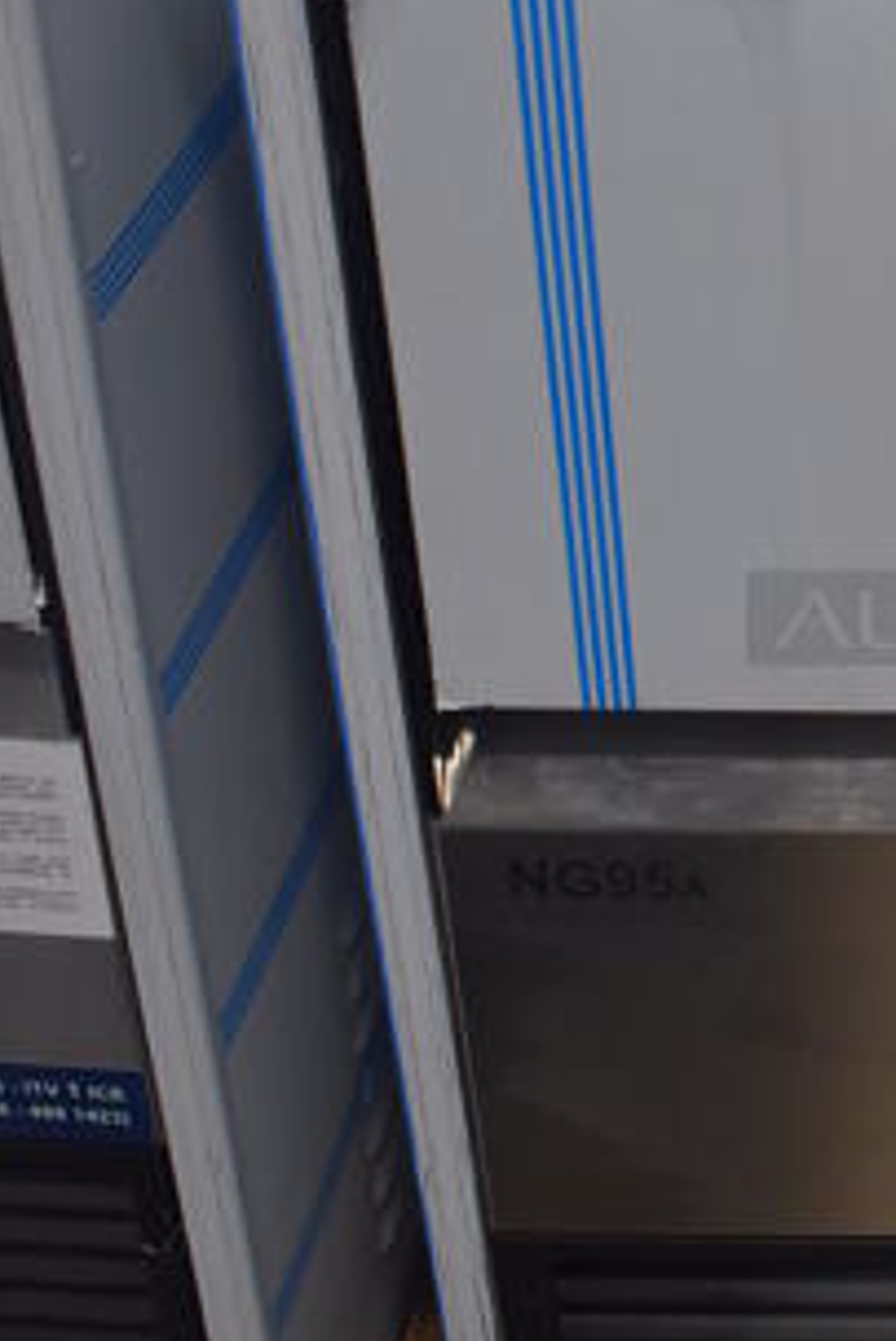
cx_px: 1240
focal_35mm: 81
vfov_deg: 24.9
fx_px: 3020
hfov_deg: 15.8
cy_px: 435
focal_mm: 18
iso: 900
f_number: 3.5
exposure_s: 1/125
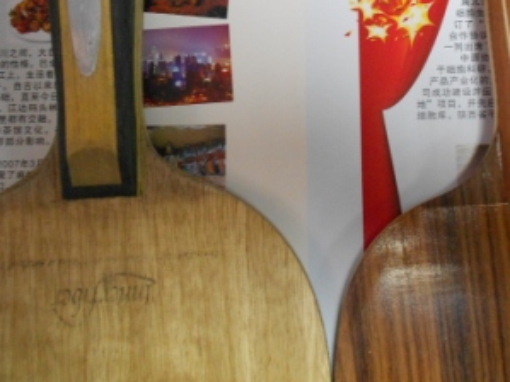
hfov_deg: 47.3
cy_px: 150
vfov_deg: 36.6
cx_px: 329
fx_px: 574
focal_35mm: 39
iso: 400
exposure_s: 1/30
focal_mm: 4.6
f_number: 3.2
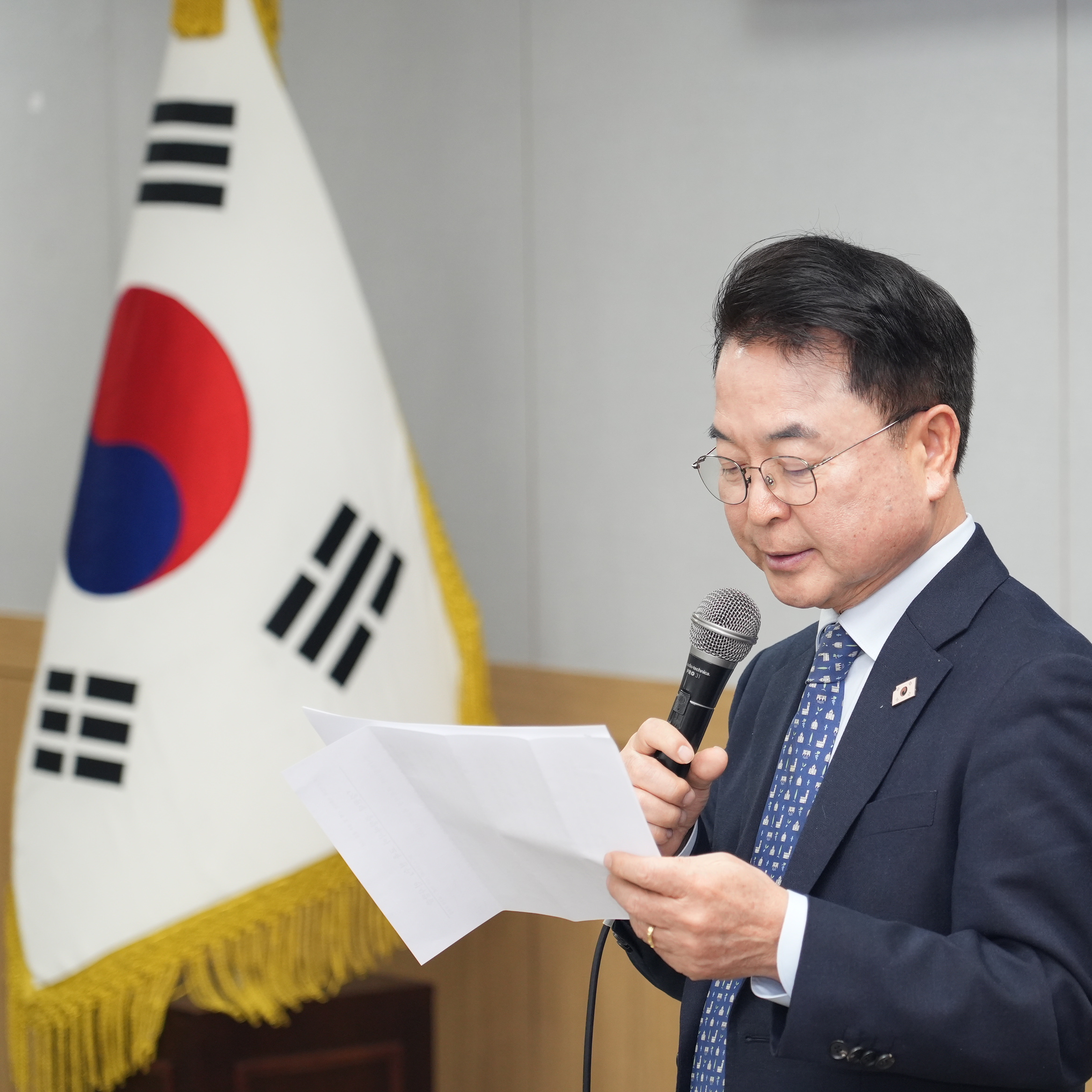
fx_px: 4783
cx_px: 750
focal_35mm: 134
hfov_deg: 13.0
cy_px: 546
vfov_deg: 13.0
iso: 2000
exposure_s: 1/250
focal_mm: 105
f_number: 4
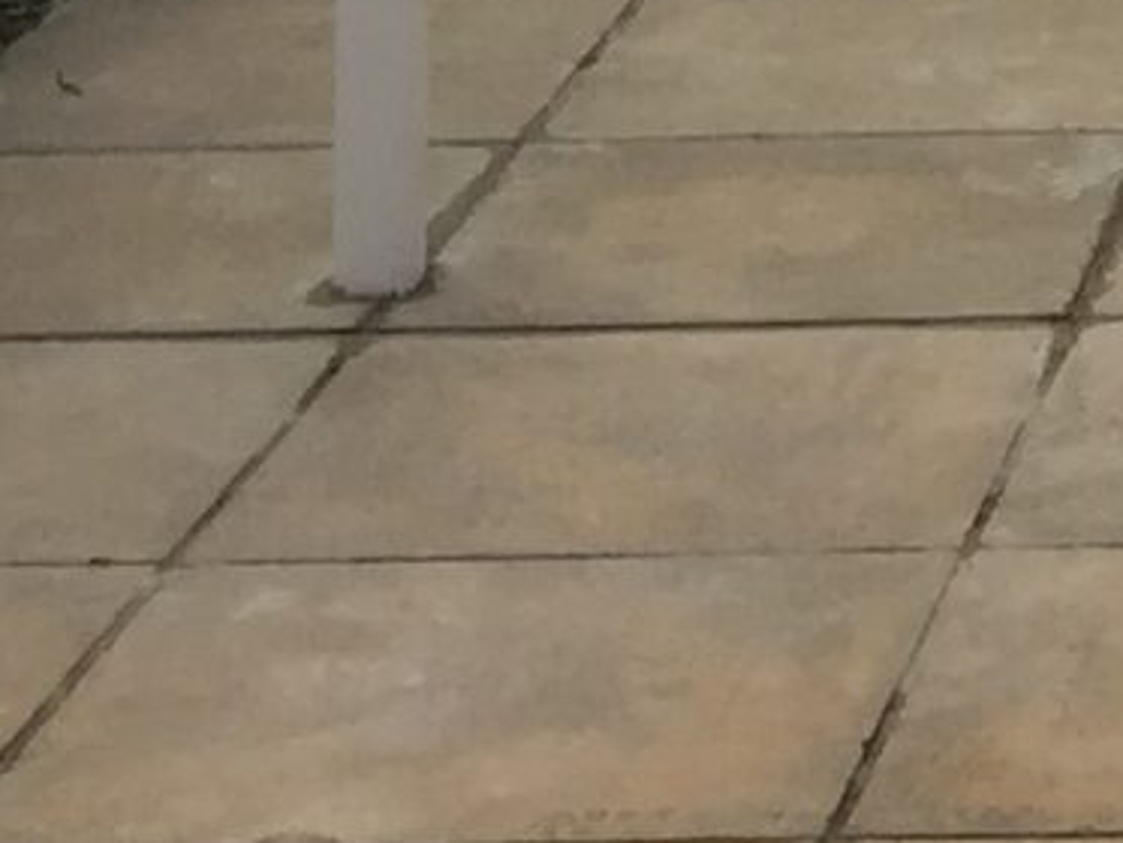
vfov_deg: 6.8
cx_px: 2210
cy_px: -1538
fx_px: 6458
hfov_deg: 9.3
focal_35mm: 199
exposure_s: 1/1041
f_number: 2.2
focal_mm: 4.15
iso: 32
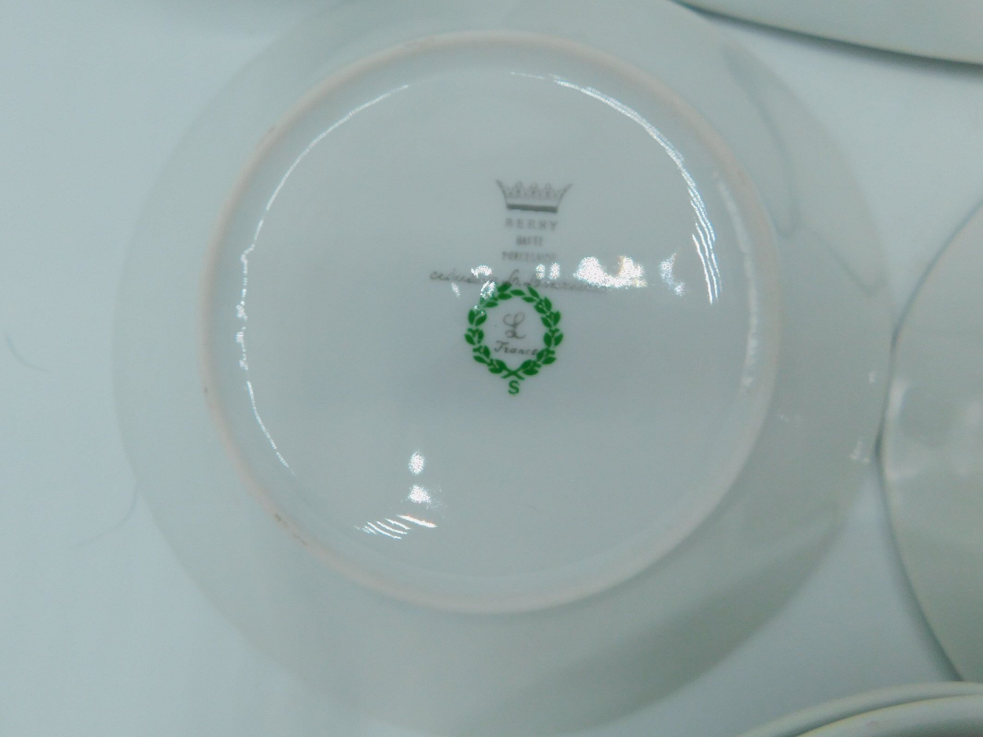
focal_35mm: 23
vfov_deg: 58.9
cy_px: 368
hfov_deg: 73.9
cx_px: 492
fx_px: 653
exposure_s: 1/400
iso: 125
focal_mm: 4
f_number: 3
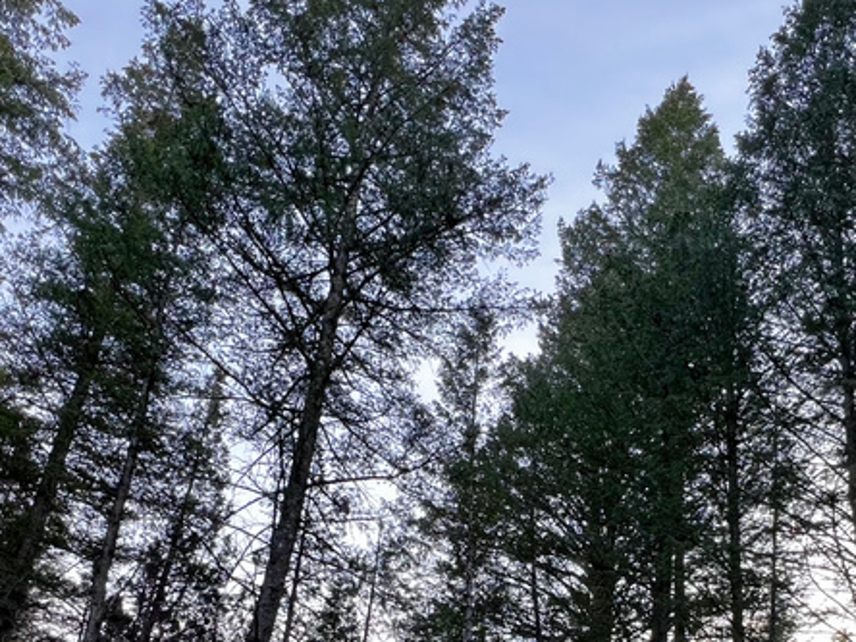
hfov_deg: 59.6
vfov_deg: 38.2
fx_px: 742
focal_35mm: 30
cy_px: 719
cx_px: 503
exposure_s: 1/99
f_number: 1.8
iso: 80
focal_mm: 1.57
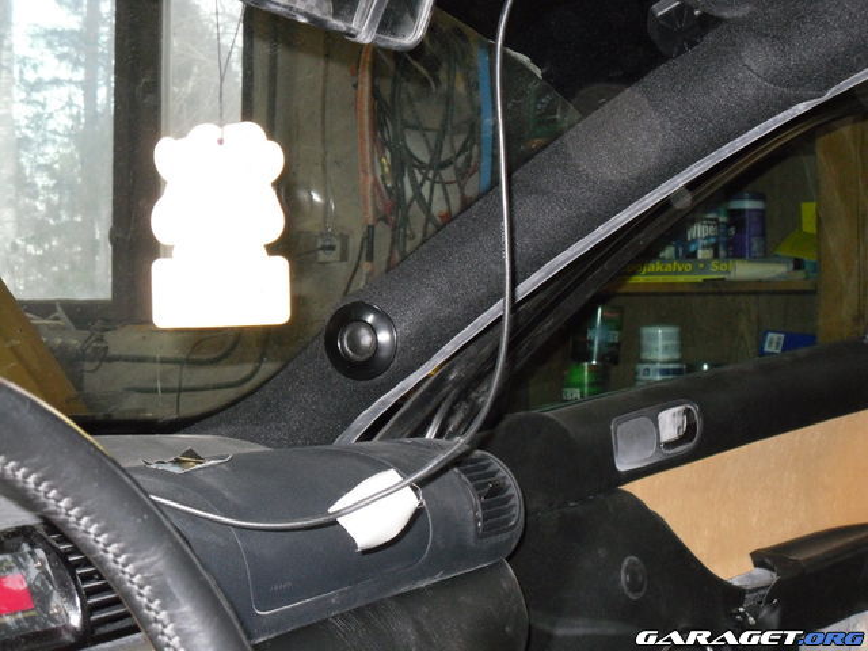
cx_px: 434
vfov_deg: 21.6
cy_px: 326
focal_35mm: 68
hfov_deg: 28.6
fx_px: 1705
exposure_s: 1/56
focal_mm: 12.16
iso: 400
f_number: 4.3
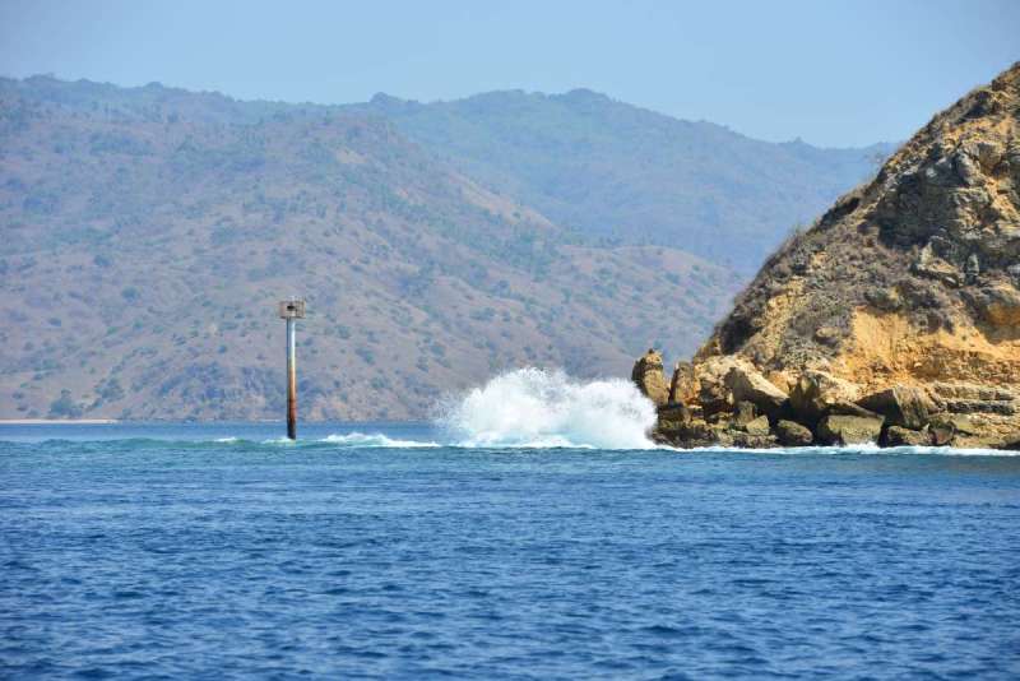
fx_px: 5668
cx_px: 510
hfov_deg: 10.3
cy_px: 340
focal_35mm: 200
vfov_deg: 6.9
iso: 250
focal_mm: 200
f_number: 11
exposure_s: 1/500
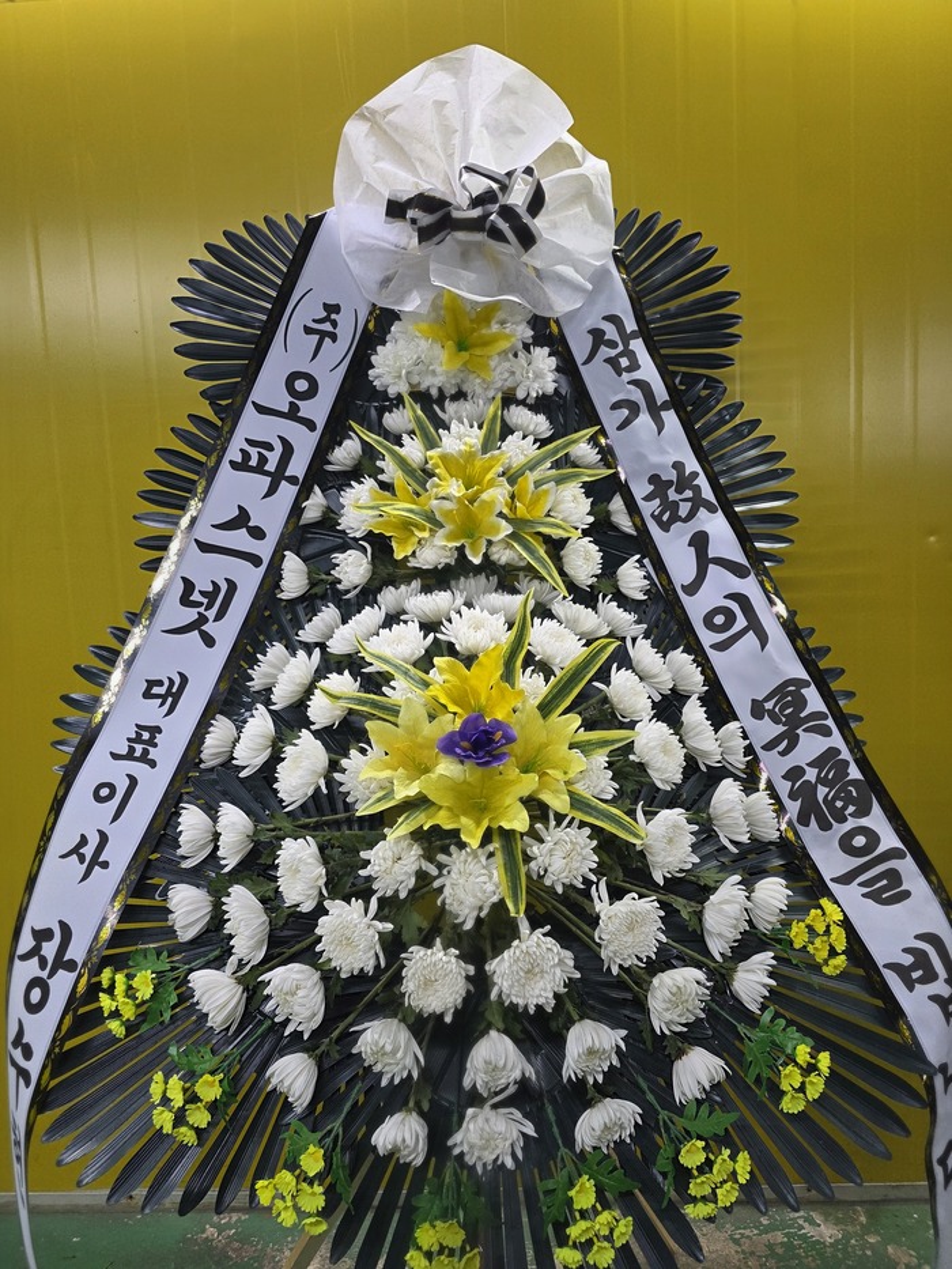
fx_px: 843
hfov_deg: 58.9
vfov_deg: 73.9
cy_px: 634
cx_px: 476
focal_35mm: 23
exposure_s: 1/120
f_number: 1.7
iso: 160
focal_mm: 6.3
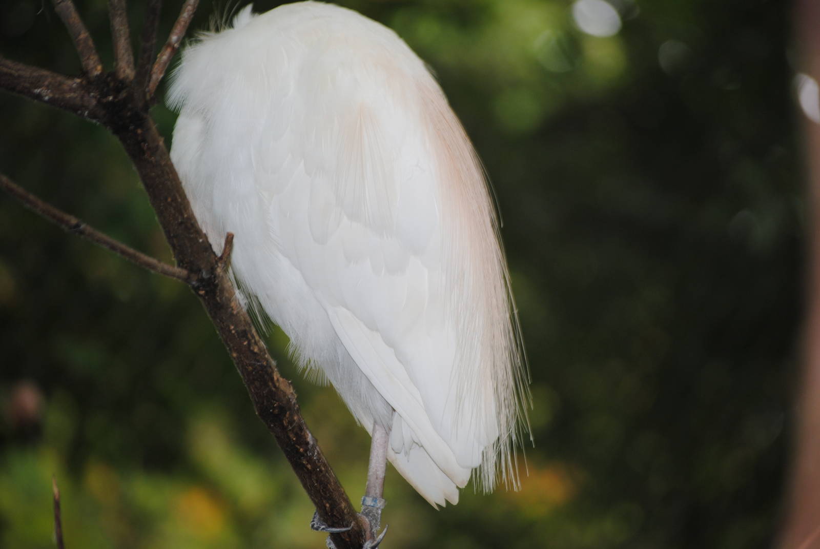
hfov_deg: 11.8
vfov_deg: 7.9
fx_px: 3968
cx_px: 410
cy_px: 274
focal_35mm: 174
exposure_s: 1/60
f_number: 4.8
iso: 200
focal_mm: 116
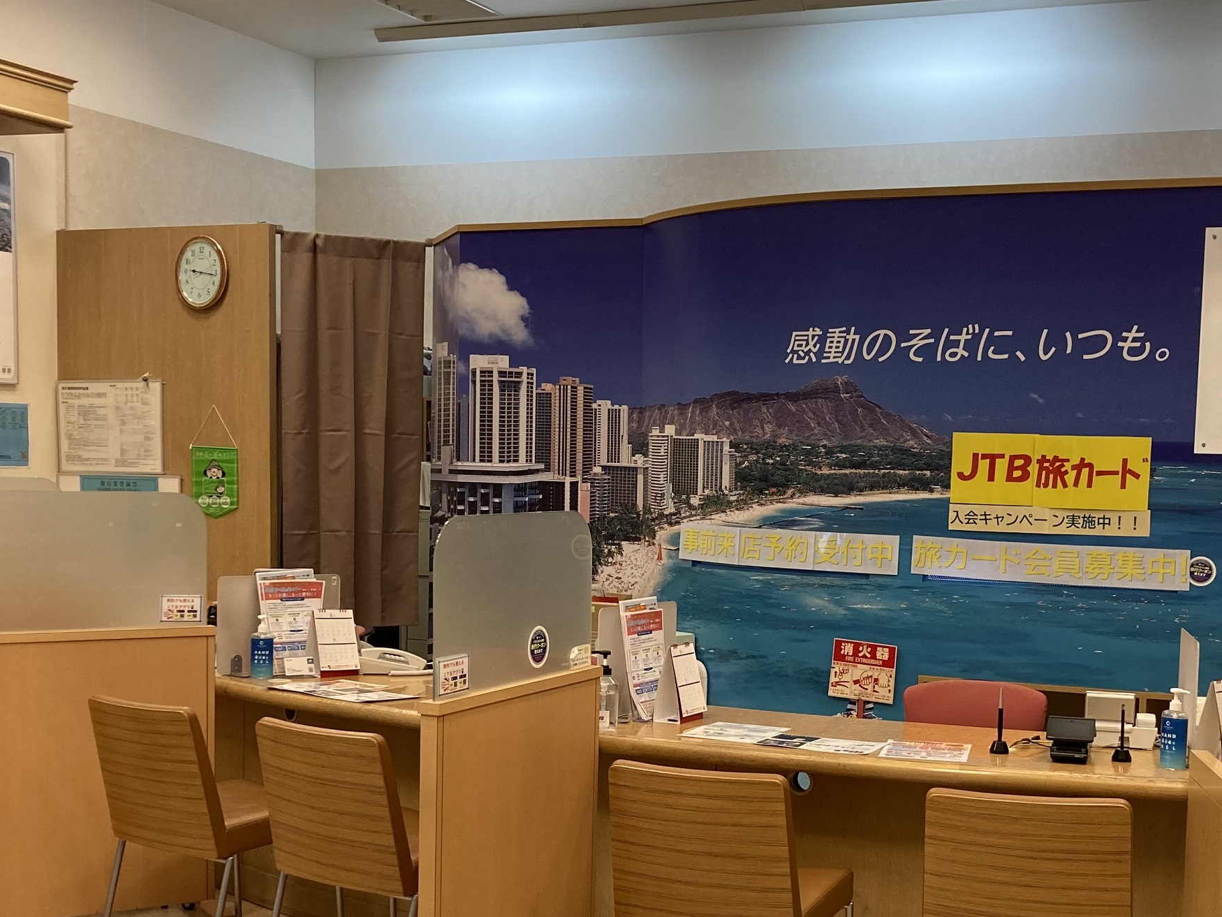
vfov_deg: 30.1
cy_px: 608
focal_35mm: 48
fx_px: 1695
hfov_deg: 39.4
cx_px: 761
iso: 80
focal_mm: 3.99
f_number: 1.8
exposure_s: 1/100
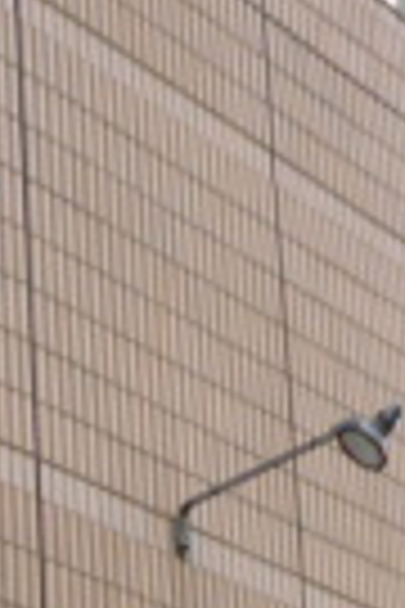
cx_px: 112
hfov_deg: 9.9
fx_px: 2329
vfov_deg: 14.0
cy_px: 892
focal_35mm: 138
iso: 100
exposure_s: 1/100
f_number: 3.1
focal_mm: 5
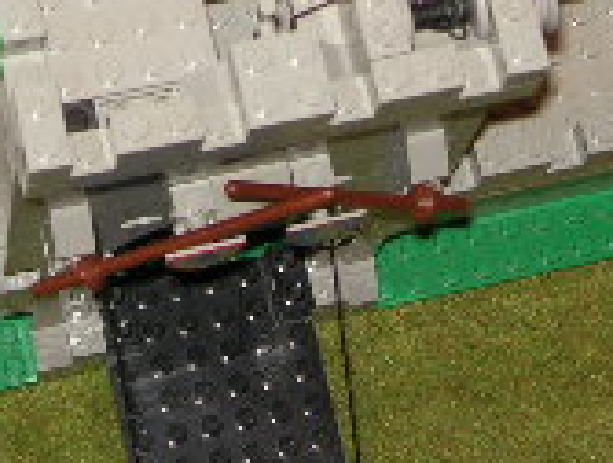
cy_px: -412
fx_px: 3461
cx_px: 180
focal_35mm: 195
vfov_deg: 7.4
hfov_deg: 10.1
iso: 64
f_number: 3.2
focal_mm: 10.6
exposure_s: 1/60.1
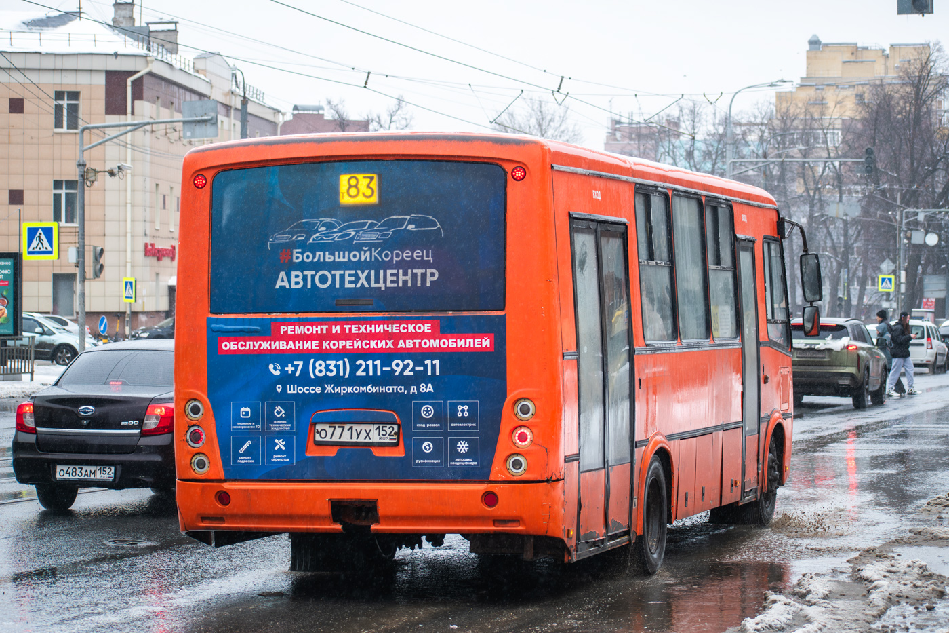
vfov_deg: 13.0
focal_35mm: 105
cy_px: 316
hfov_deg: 19.5
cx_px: 474
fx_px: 2767
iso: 400
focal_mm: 70
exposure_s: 1/500
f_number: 4.5
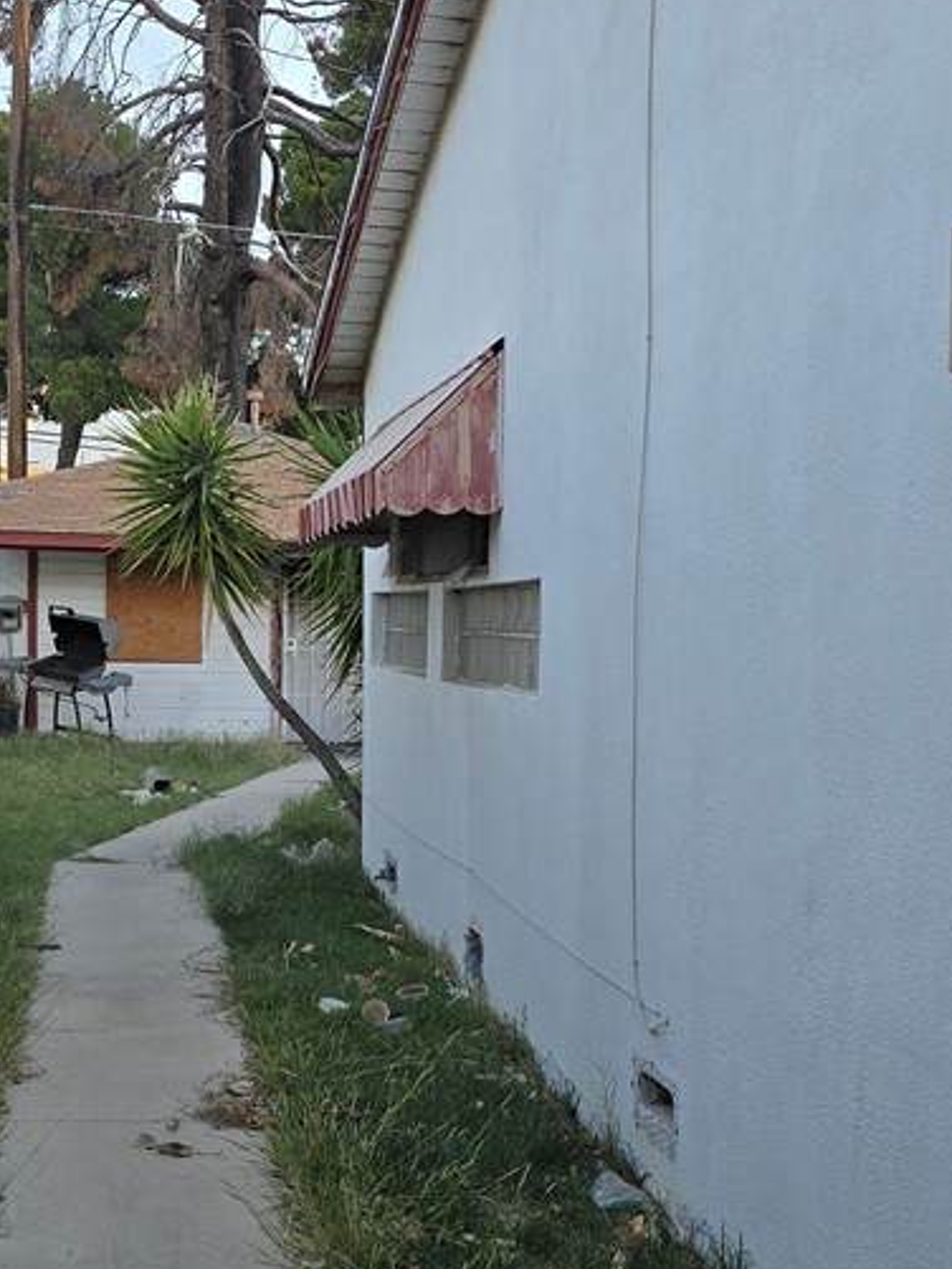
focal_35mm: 47
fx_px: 1723
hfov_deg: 30.5
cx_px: 281
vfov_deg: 40.2
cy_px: 778
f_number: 1.7
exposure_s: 1/180
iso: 32
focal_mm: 6.3
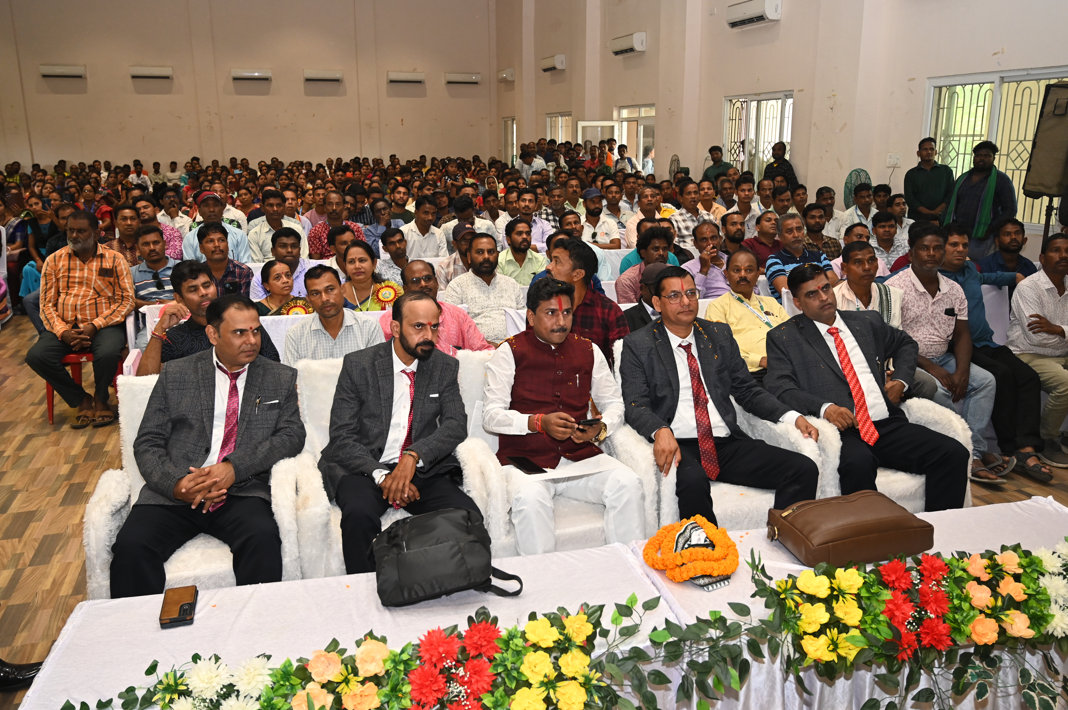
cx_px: 534
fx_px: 860
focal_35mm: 29
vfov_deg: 44.9
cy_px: 355
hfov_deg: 63.7
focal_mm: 29
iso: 1250
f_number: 4
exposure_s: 1/125
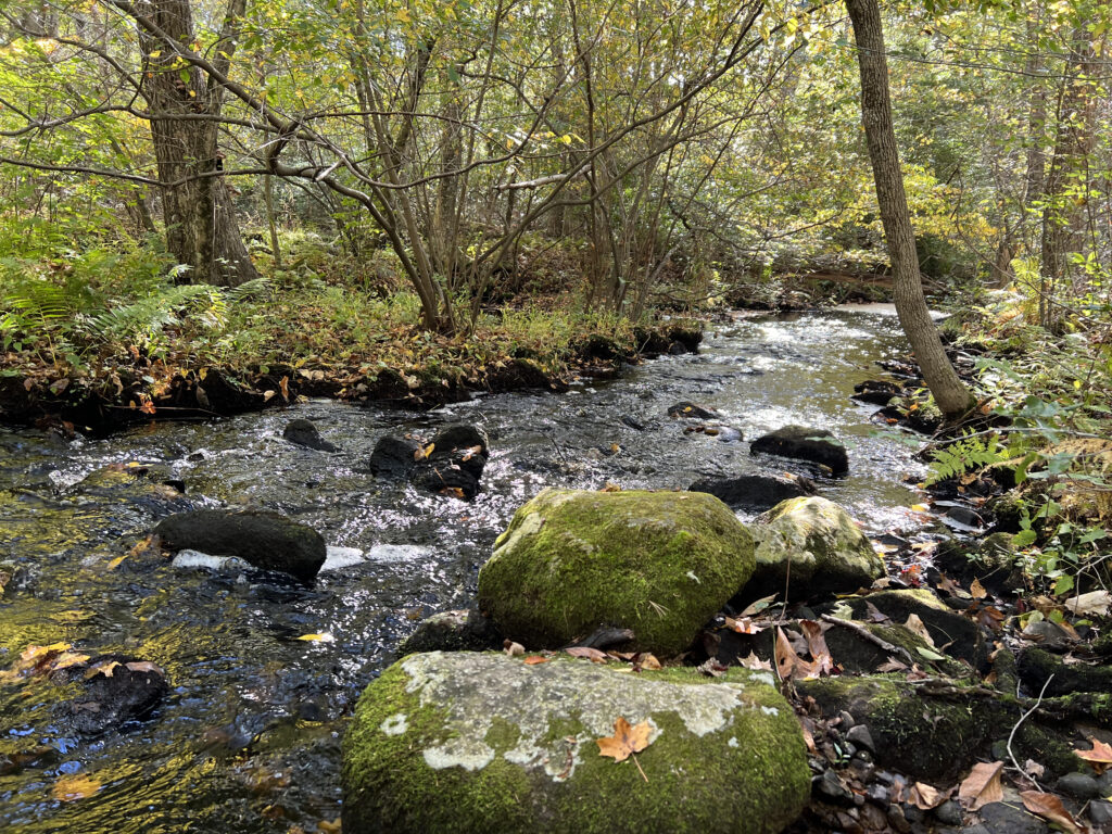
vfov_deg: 53.1
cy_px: 417
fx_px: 835
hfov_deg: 67.3
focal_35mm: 26
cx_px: 556
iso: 100
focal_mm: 5.7
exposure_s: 1/121
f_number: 1.5
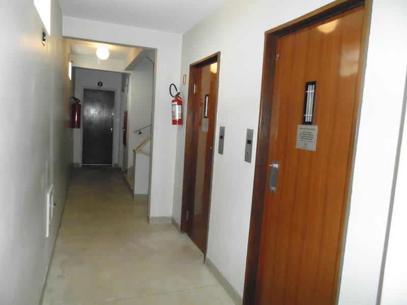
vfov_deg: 53.1
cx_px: 204
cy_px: 152
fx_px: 306
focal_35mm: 26
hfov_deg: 67.3
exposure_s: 1/60
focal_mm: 4.6
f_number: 3.5
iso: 800
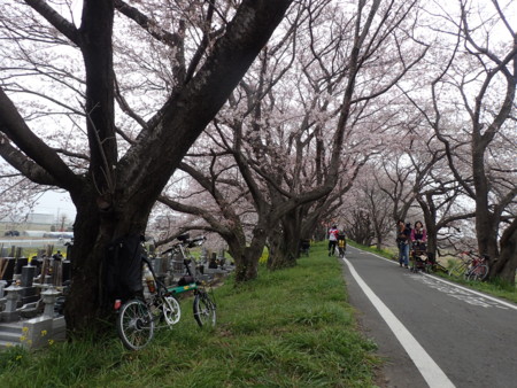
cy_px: 194
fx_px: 374
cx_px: 258
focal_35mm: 25
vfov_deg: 54.9
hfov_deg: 69.4
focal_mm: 4.5
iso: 100
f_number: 2.8
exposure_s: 1/500
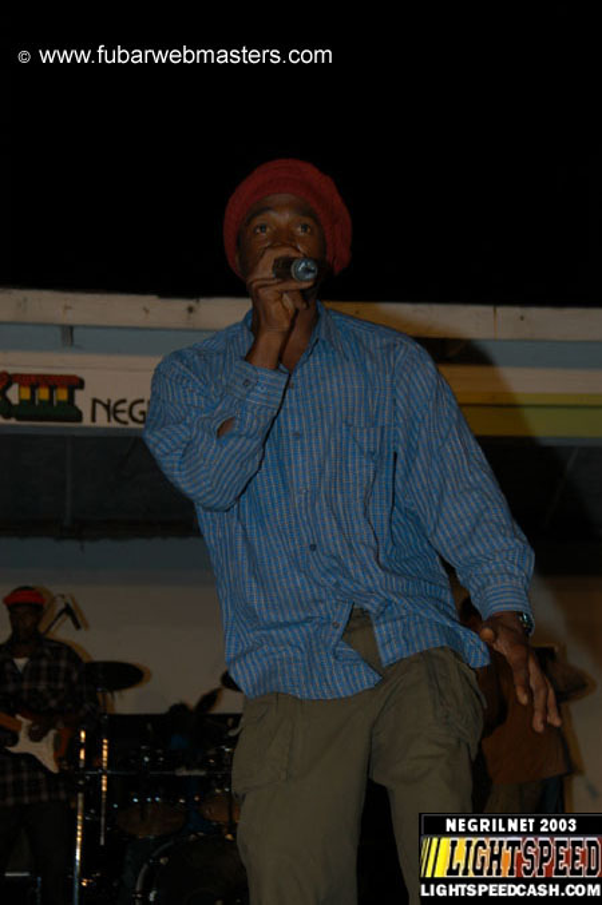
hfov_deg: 20.1
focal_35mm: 68
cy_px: 452
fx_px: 1696
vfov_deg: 29.9
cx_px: 301
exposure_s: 1/60
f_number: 5
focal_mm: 45
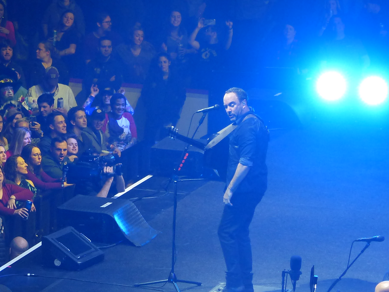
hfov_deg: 6.1
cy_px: 199
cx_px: 62
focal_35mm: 326
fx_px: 3663
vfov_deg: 4.6
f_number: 2.8
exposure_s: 1/80
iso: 200
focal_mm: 26.5
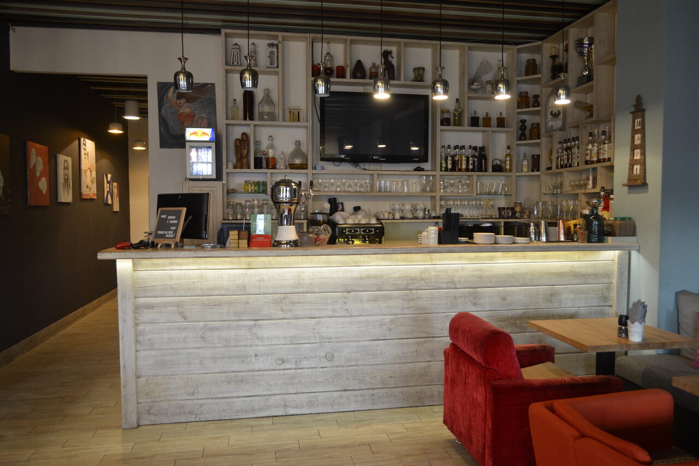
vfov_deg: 48.0
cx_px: 350
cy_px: 233
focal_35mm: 27
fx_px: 524
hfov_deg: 67.4
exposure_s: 1/25
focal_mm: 18
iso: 800
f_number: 3.5
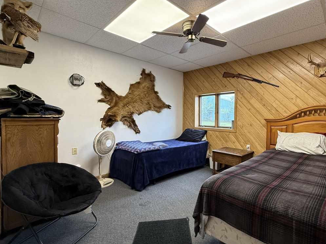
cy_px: 122
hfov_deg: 86.4
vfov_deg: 71.6
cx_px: 199
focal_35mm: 18
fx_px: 170
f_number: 2.2
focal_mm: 2.22
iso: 250
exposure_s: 1/120
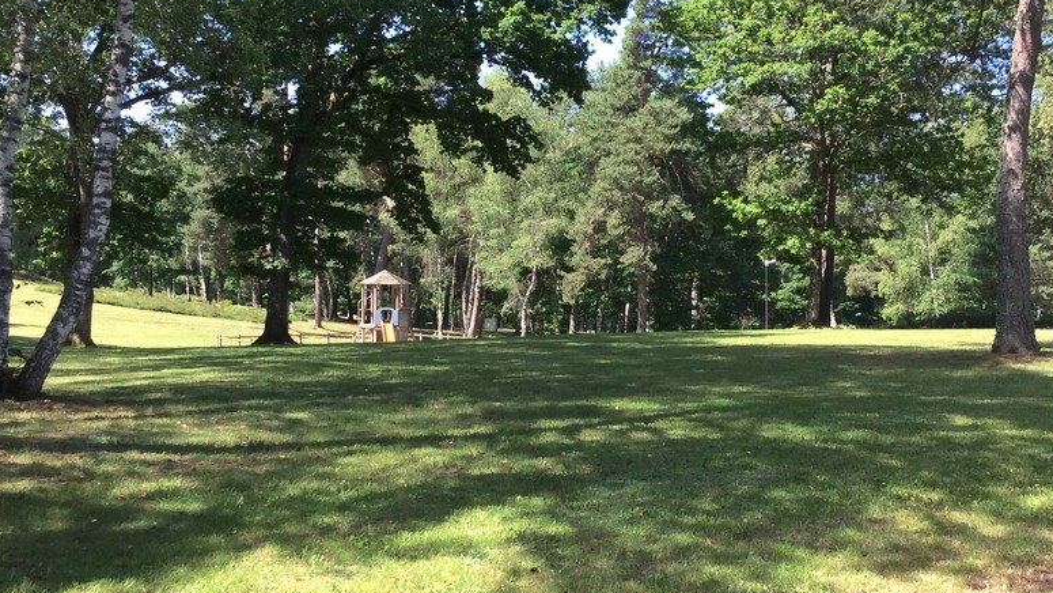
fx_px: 1284
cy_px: 284
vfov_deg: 26.0
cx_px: 560
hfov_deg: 44.6
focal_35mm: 46
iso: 32
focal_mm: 3.3
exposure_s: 1/465
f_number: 2.4
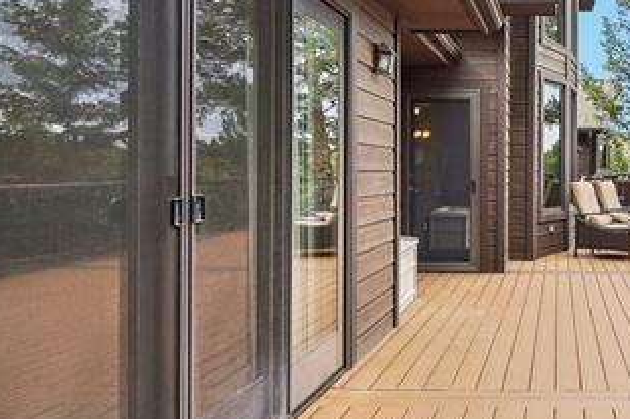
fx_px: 647
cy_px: 200
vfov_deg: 35.9
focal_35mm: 37
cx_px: 561
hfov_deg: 47.0
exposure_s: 1/30
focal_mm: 12
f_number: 8
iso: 100
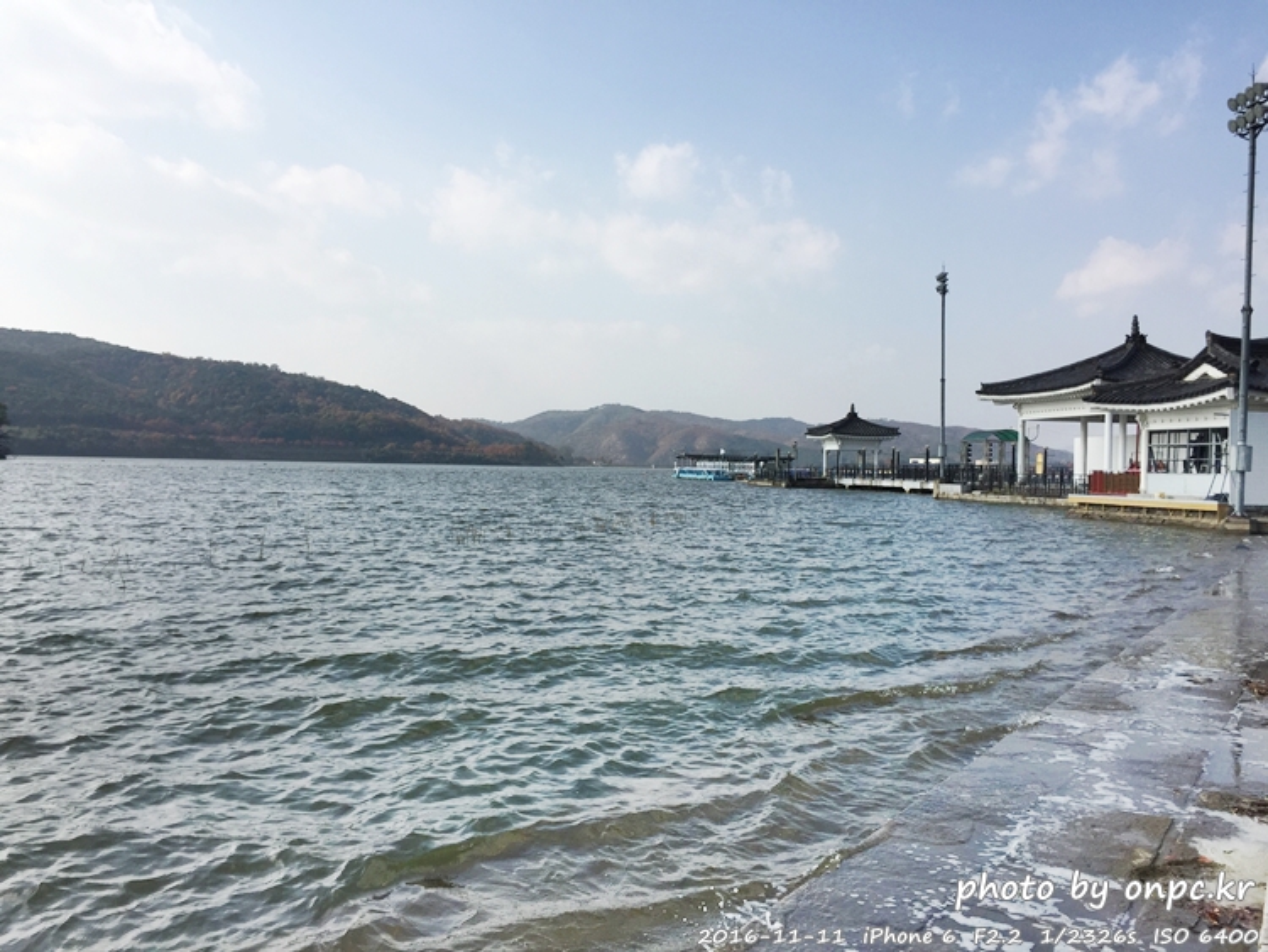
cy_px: 476
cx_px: 634
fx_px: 1063
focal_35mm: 29
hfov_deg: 61.6
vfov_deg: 48.3
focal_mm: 4.15
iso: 32
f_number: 2.2
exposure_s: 1/2326
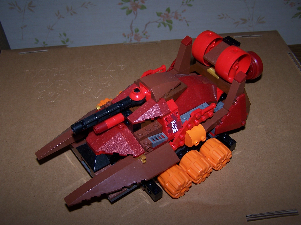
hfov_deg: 49.0
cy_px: 112
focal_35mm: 38
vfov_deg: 37.7
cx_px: 150
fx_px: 330
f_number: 2.8
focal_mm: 6.3
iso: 80
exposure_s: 1/60
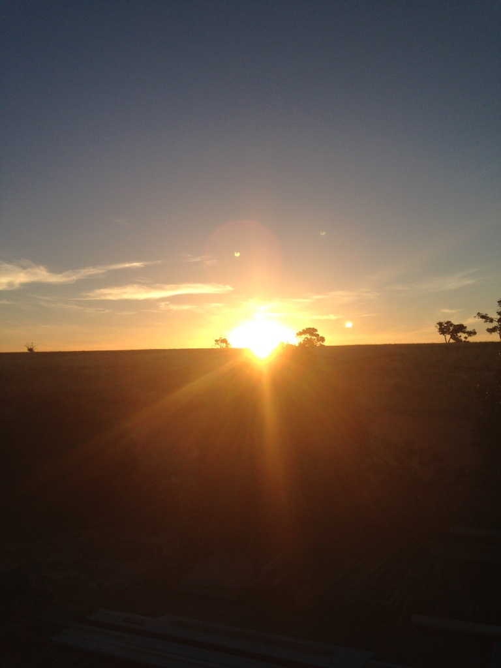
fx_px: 637
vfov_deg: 55.4
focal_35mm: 33
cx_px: 250
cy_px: 334
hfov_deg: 42.9
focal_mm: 4.12
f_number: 2.4
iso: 50
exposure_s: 1/2008
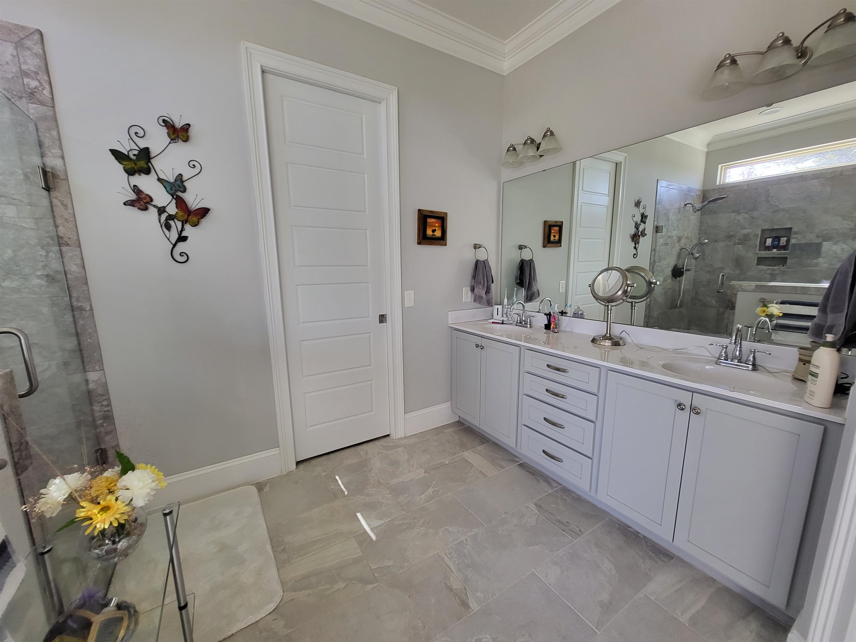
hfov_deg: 106.2
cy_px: 321
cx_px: 428
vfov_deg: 89.9
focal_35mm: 13
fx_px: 321
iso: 125
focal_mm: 1.74
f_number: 2.2
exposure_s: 1/60
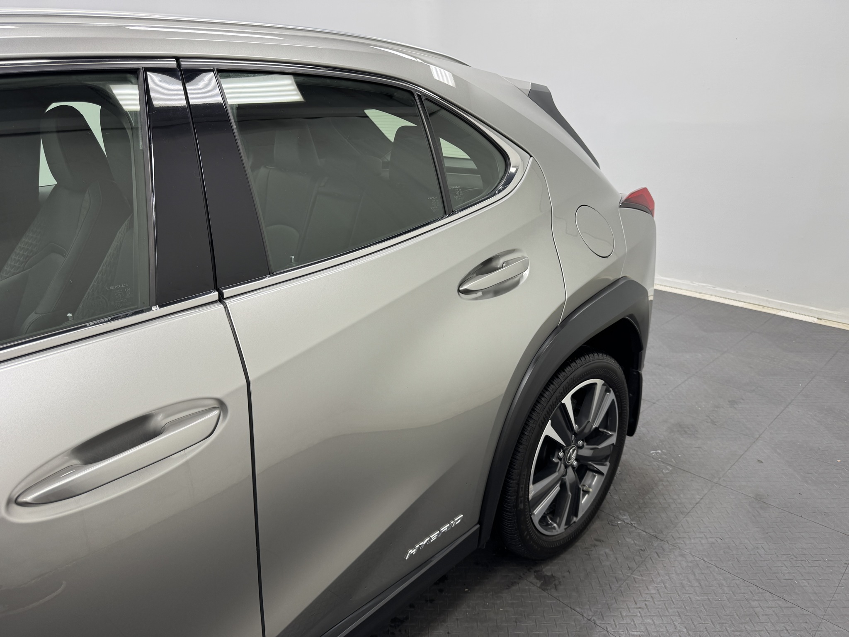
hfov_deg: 71.6
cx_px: 424
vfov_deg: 56.8
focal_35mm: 24
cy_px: 318
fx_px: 589
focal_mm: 6.76
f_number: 1.78
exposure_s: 1/315
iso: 80
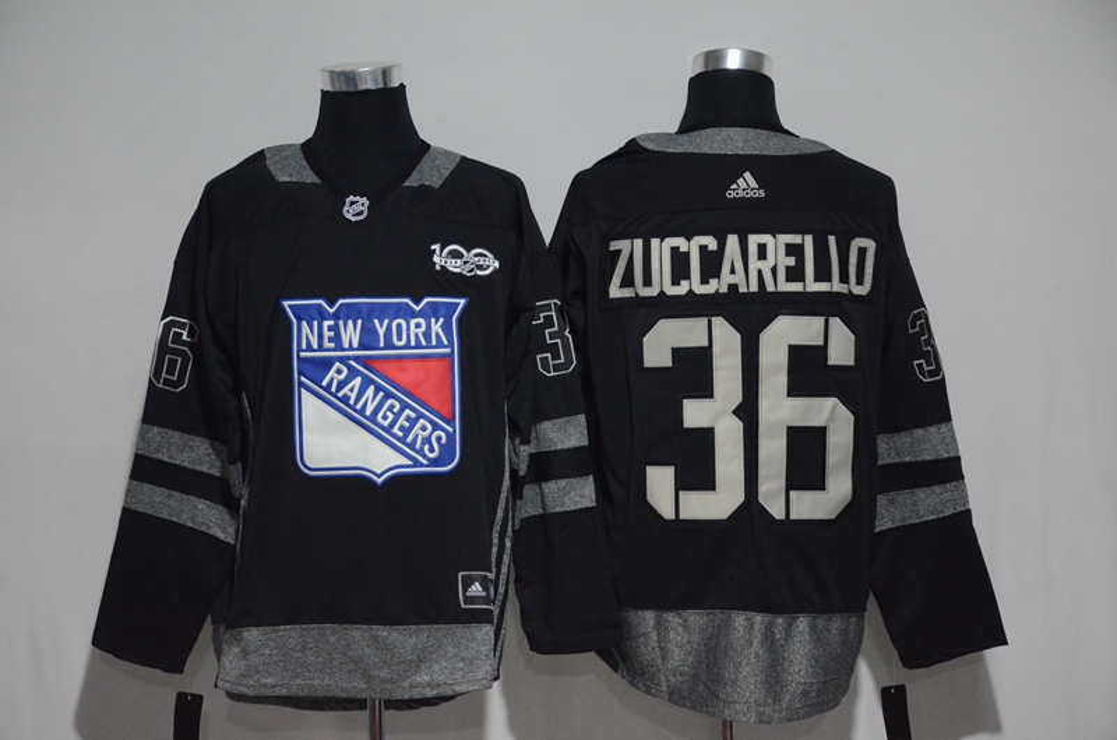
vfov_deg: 18.1
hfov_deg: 27.0
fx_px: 2322
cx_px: 558
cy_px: 370
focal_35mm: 75
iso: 4000
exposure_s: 1/50
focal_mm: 50
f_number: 4.8
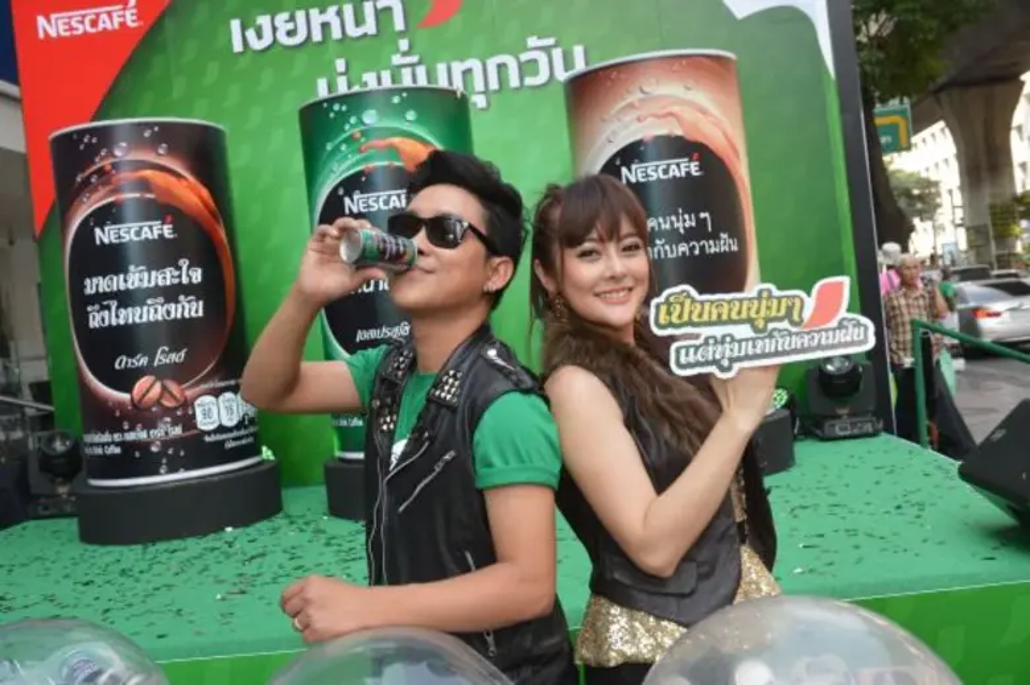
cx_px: 515
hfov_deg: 50.7
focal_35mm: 38
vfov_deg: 35.0
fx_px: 1086
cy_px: 342
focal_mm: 38
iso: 400
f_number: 5
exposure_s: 1/320
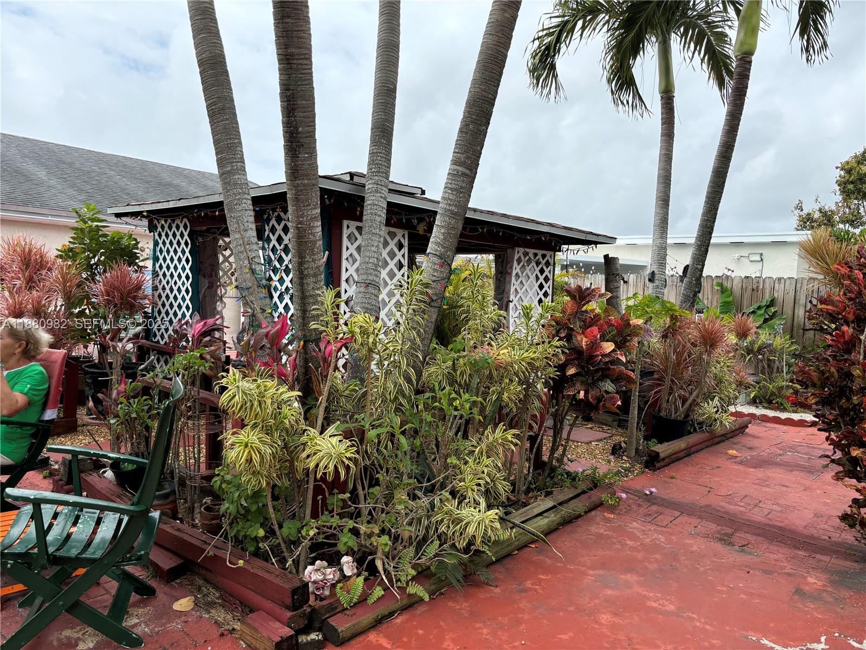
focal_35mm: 26
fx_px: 650
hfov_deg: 67.3
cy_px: 325
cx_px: 433
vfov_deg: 53.1
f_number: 1.6
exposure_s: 1/2062
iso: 50
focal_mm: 5.96
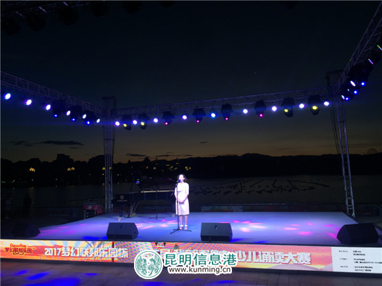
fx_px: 320
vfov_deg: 48.2
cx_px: 191
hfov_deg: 61.7
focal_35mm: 29
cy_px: 143
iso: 50
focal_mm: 4.15
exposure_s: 1/100
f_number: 2.2
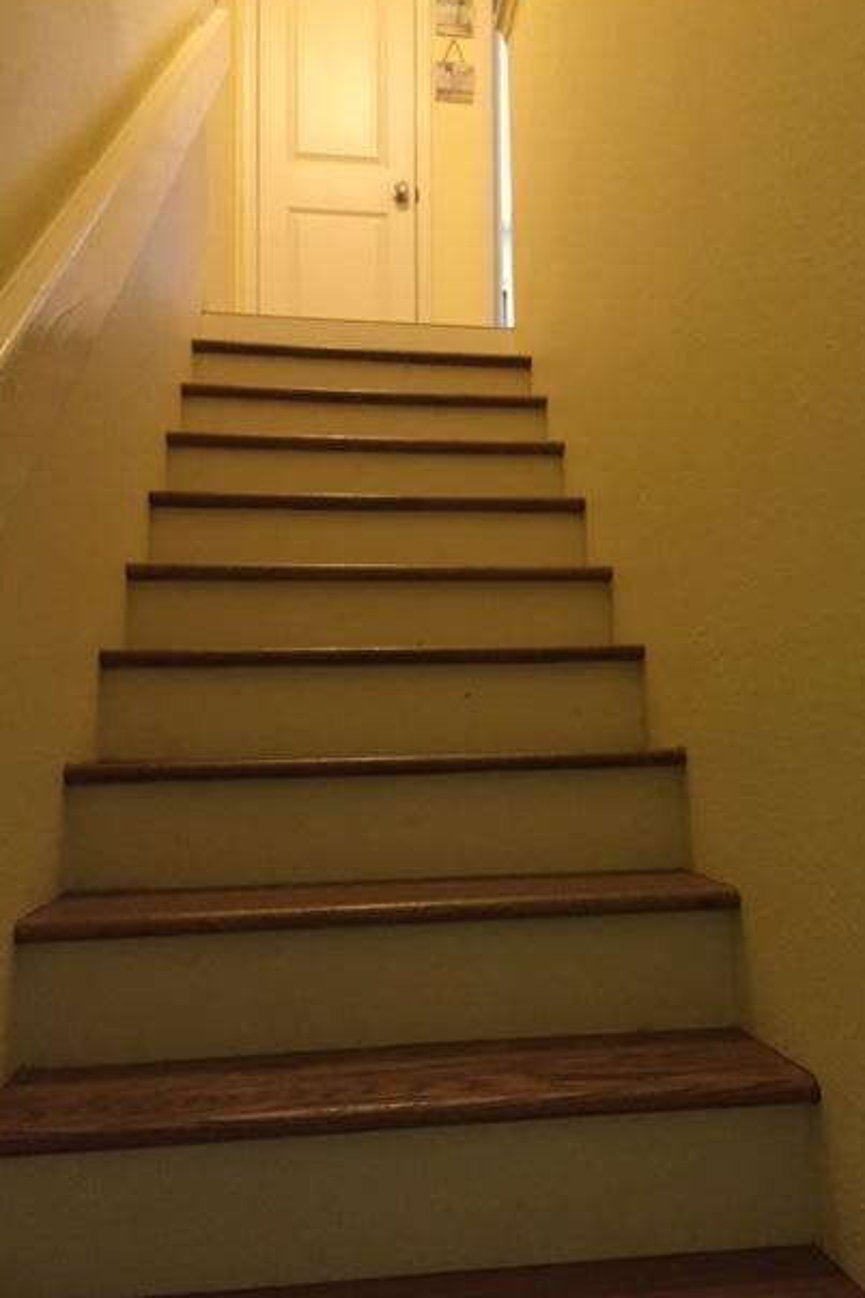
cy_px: 661
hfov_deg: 41.0
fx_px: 1153
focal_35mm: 32
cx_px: 499
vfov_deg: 58.7
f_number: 2.2
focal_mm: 4.15
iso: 320
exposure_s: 1/15
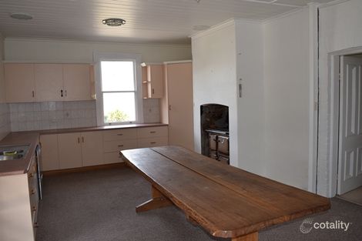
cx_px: 181
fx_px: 271
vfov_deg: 47.9
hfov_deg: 67.4
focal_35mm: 27
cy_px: 120
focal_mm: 18
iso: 720
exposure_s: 1/125
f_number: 5.6
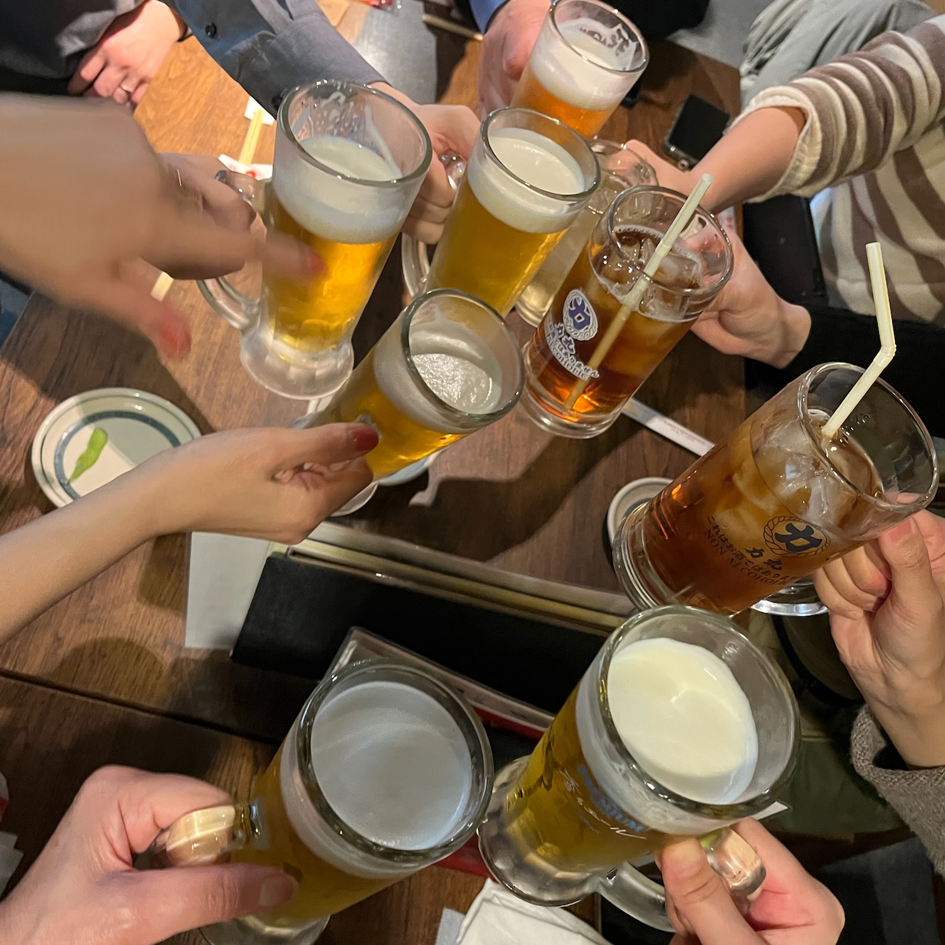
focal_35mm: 31
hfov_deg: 52.5
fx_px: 957
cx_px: 470
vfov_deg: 52.5
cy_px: 489
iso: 500
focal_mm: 5.1
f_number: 1.6
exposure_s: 1/40
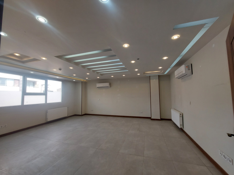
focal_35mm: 13
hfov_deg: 106.2
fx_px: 88
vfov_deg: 89.9
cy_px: 88
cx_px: 117
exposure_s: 1/118
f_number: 2.2
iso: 50
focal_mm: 1.74
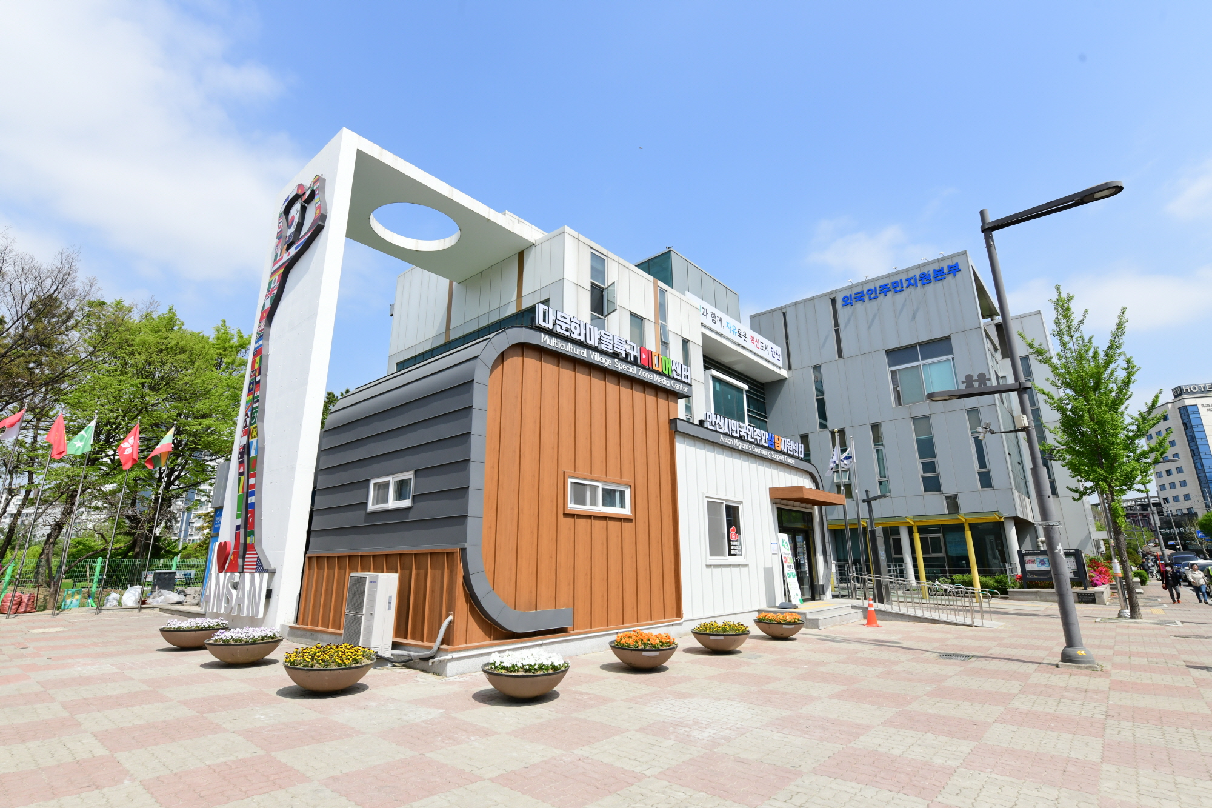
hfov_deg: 90.0
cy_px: 404
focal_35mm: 18
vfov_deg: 67.4
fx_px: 606
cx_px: 606
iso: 640
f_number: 10
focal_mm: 18
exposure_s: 1/1000
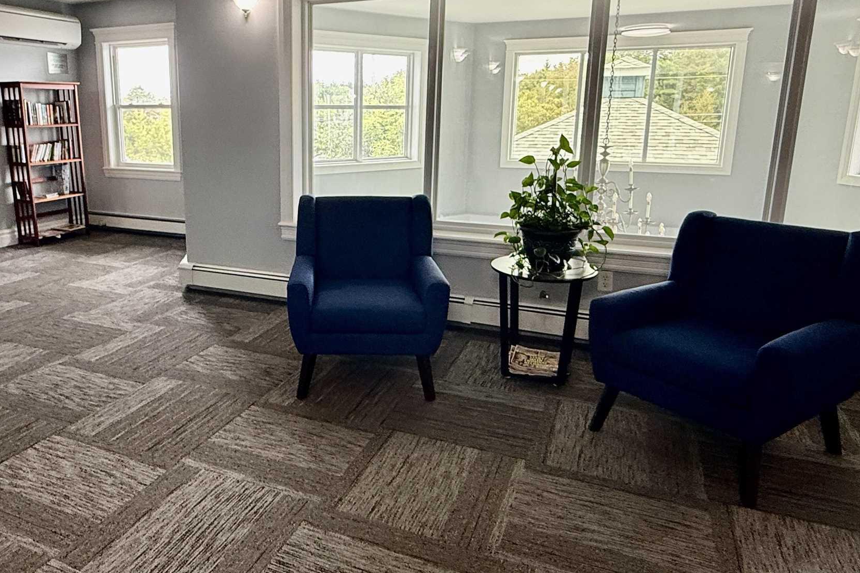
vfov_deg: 47.8
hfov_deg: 66.4
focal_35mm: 27
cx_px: 323
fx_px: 645
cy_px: 245
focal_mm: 2.22
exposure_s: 1/60
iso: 200
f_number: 2.2
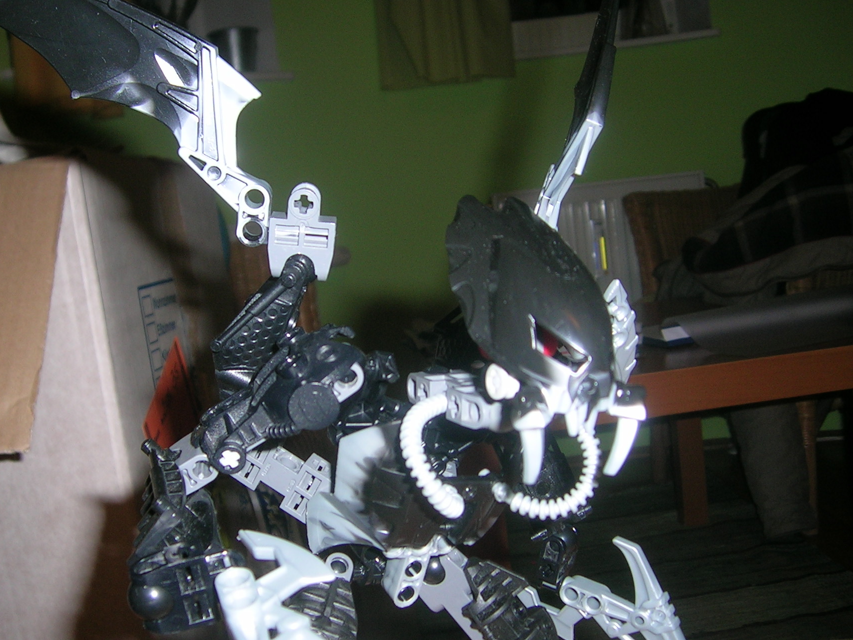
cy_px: 340
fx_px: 1035
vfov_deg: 34.3
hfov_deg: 44.7
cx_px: 371
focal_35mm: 42
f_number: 2.8
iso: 50
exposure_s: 1/60.1
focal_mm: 5.4
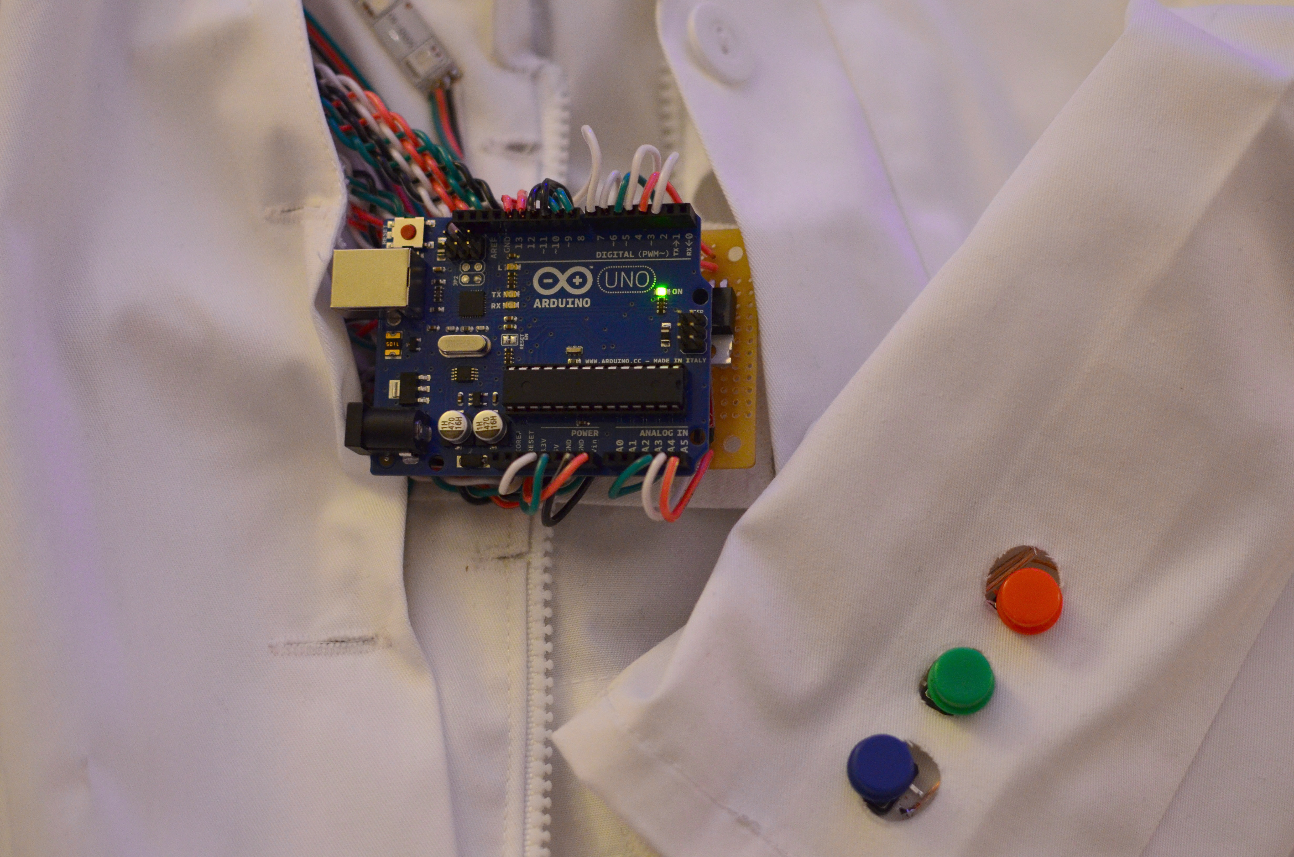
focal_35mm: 52
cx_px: 647
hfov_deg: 37.9
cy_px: 428
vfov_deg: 25.6
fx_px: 1883
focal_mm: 35
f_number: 2.5
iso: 1600
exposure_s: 1/125
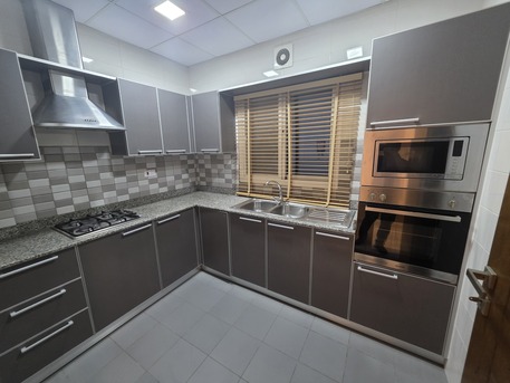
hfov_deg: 106.2
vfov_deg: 89.9
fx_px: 192
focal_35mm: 13
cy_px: 192
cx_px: 255
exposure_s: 1/50
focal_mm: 2.2
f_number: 1.9
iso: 320
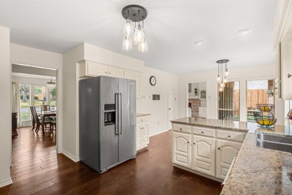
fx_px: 130
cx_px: 146
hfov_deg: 96.7
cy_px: 98
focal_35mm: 16
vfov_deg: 73.8
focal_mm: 16
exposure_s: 1/8
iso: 160
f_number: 9
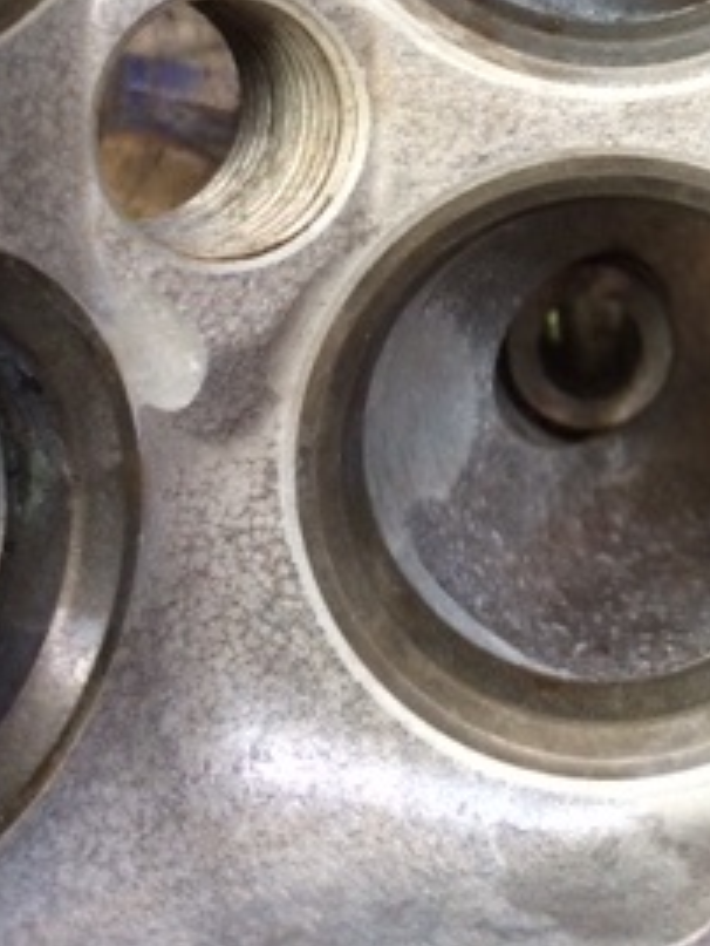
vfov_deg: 27.1
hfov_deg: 21.1
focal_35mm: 69
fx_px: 1885
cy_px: 88
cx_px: 573
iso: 160
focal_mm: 4.15
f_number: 2.2
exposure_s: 1/33
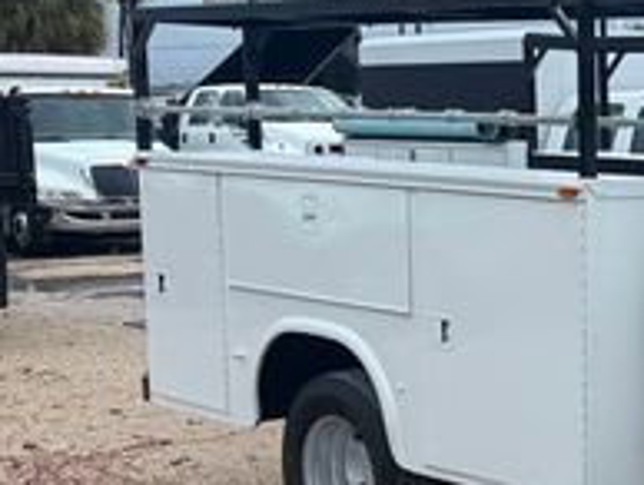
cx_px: 946
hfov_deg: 21.1
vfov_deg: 18.6
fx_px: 1472
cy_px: 355
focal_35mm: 79
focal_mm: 6.76
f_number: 1.78
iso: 80
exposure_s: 1/1770
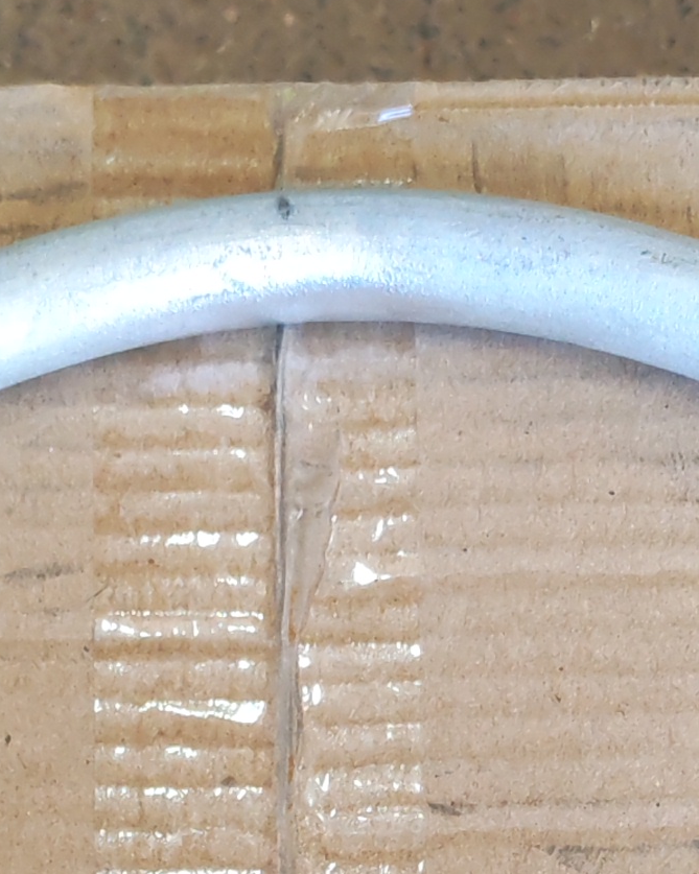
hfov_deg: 12.0
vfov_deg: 13.7
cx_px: 331
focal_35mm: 129
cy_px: 1438
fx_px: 3338
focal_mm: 6.12
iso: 500
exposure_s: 1/100
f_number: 1.9
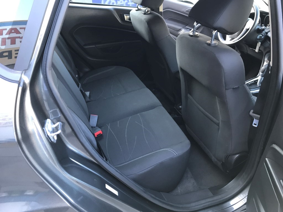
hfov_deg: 63.4
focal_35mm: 28
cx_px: 142
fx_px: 229
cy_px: 106
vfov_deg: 49.7
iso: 32
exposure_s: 1/23
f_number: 1.8
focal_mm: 3.99
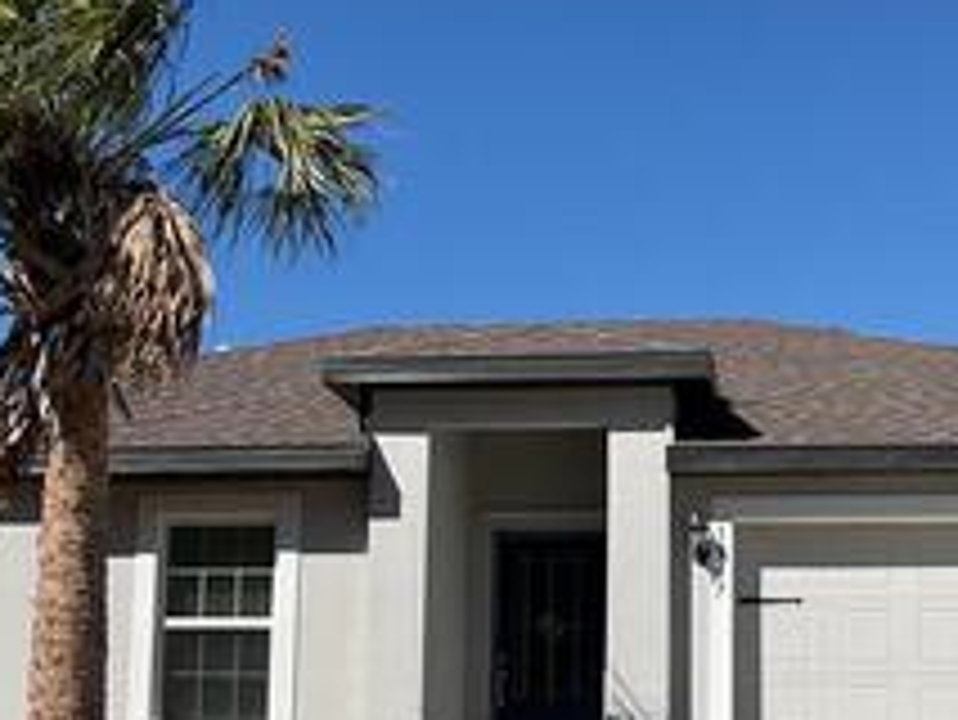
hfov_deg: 28.5
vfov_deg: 21.5
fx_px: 1883
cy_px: 506
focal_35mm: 68
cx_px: 535
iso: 16
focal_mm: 3
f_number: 1.8
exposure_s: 1/3534
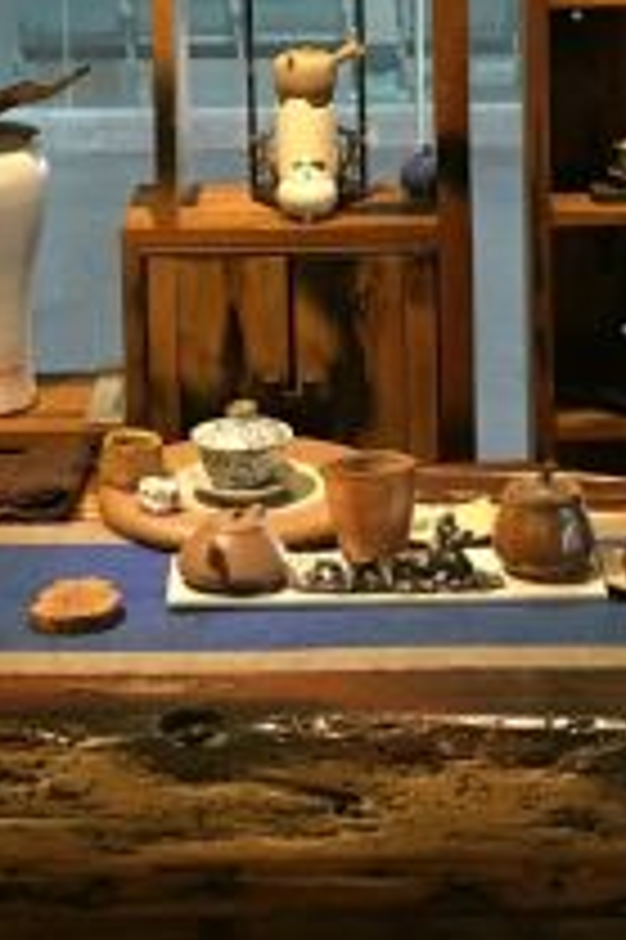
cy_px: -56
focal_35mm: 101
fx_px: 2639
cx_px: 333
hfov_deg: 13.5
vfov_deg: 19.5
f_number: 2.2
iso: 160
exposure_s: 1/33
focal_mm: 4.15
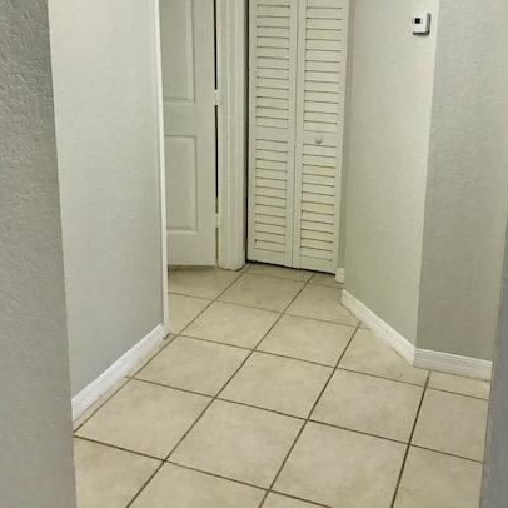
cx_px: 294
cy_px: 158
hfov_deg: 42.7
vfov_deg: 42.1
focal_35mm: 39
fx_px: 648
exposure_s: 1/30
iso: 32
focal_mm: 3.99
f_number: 1.8
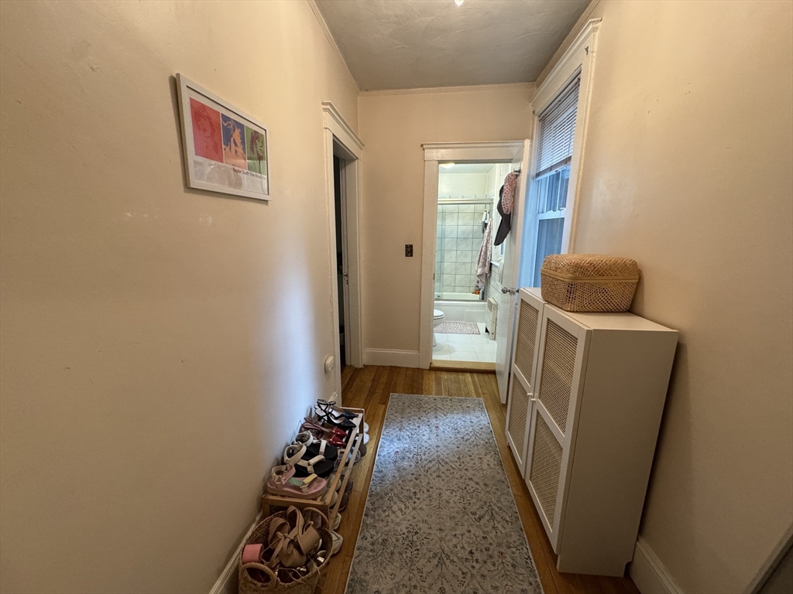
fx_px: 321
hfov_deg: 102.1
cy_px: 297
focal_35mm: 14
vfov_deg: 85.7
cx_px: 396
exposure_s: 1/60
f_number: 2.2
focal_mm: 2.22
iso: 400
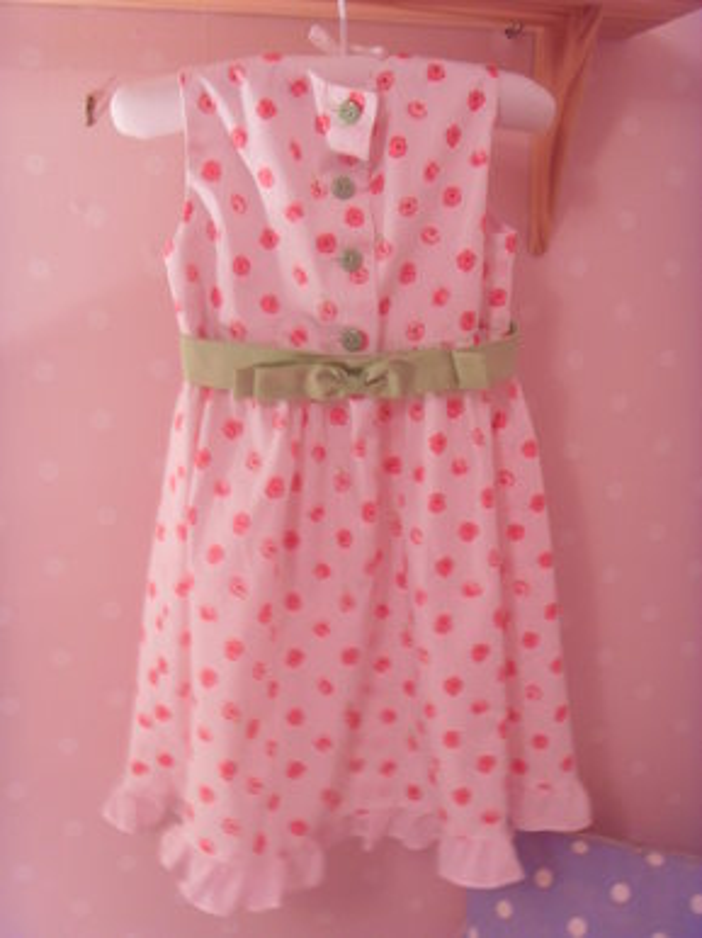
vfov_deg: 47.9
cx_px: 351
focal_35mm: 39
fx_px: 1056
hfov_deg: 36.8
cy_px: 469
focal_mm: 6.6
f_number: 3.5
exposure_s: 1/6
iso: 200
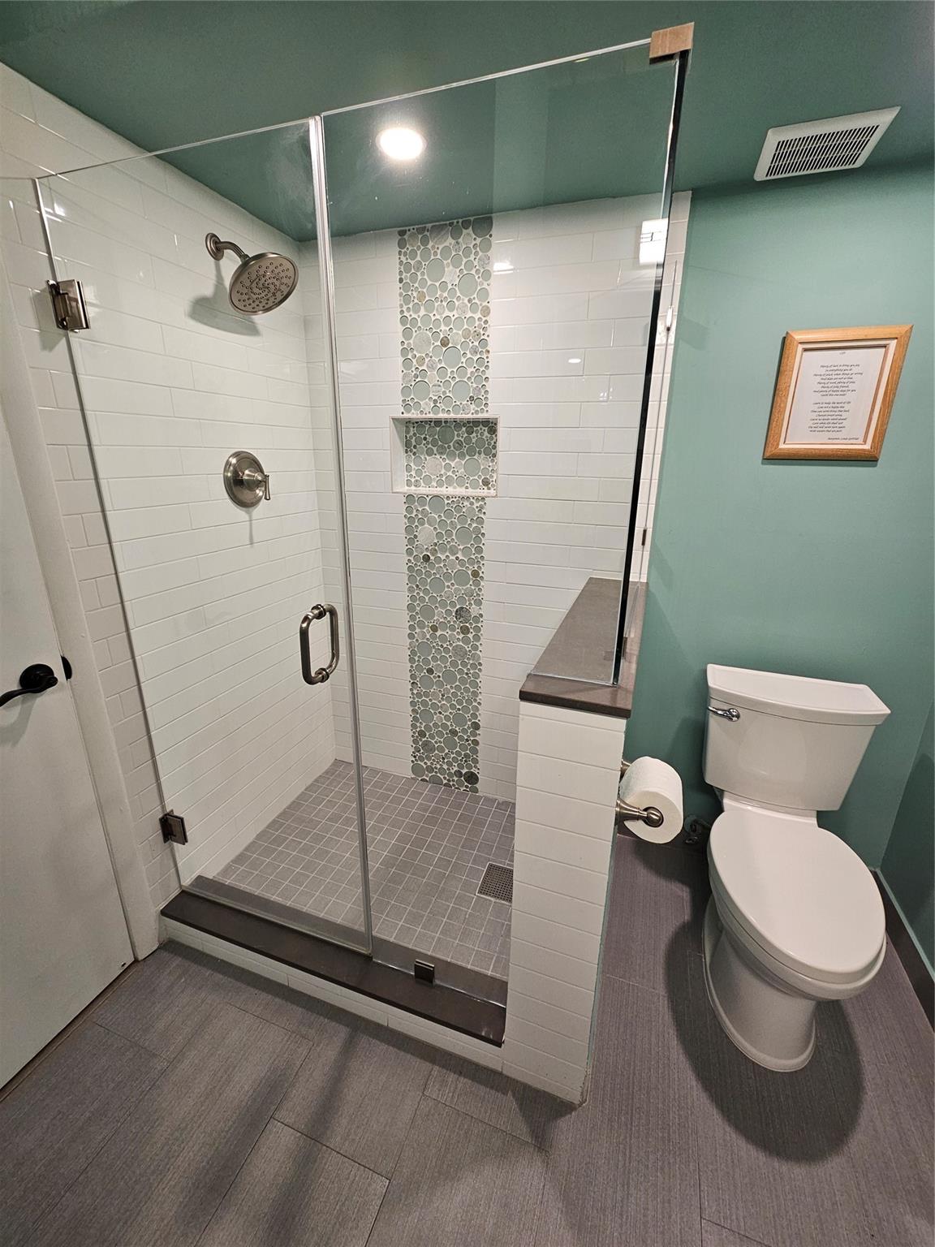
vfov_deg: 106.2
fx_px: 468
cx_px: 468
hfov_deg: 89.9
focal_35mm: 13
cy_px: 624
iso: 160
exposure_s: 1/60
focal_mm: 2.2
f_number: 2.2
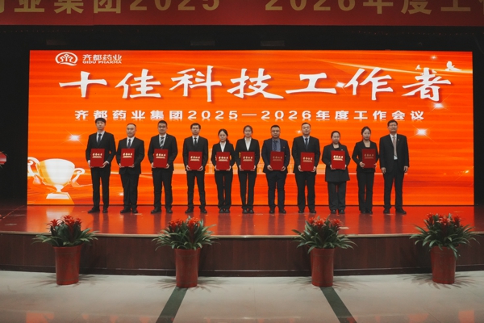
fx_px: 390
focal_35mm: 29
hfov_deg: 63.7
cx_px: 242
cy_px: 162
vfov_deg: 45.0
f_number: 16
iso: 12800
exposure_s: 1/320
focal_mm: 29
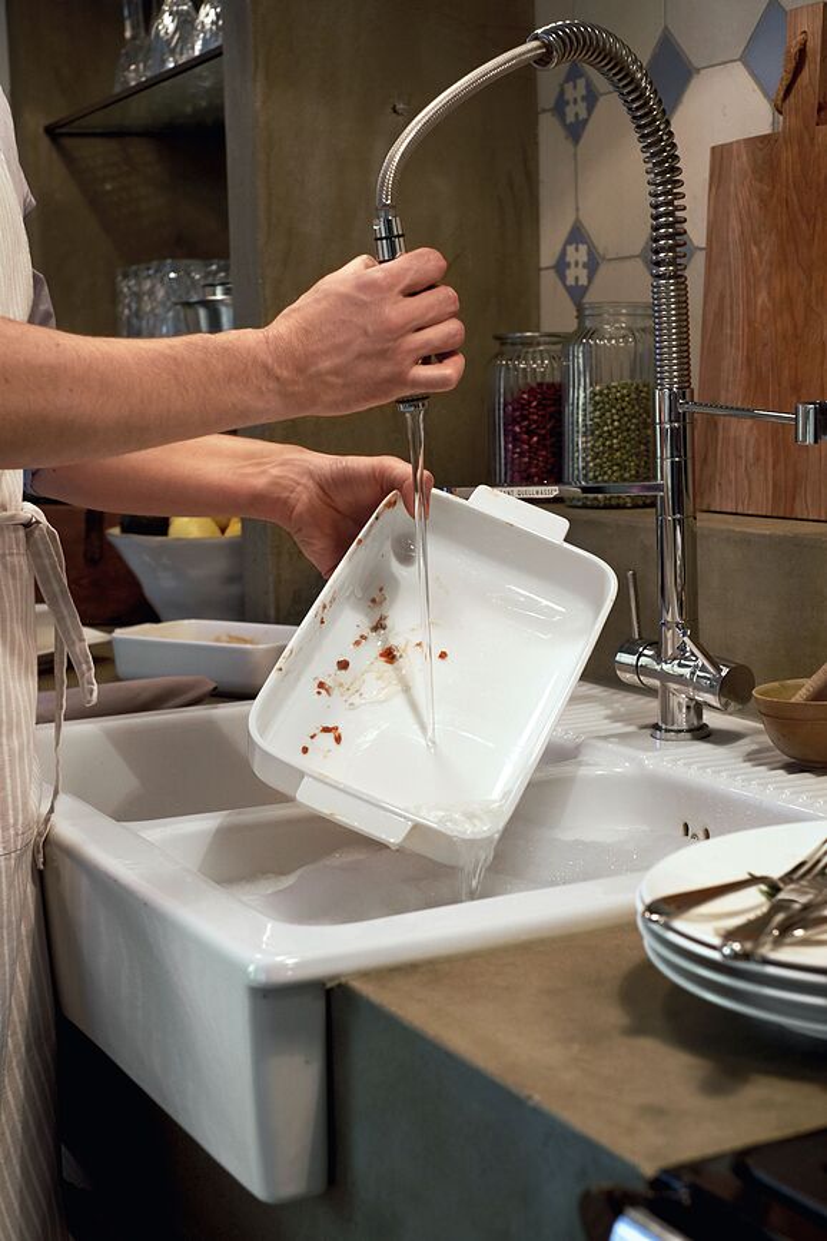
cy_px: 620
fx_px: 1826
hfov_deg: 25.5
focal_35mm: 53
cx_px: 414
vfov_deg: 37.5
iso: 800
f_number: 4.5
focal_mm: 35
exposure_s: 1/100
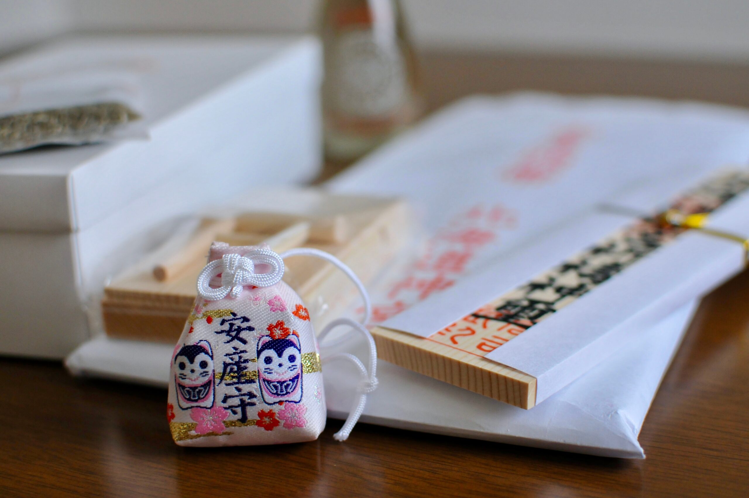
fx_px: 1091
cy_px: 249
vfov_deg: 25.7
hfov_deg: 37.9
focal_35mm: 52
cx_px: 374
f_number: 2.8
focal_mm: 35
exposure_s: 1/100
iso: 800
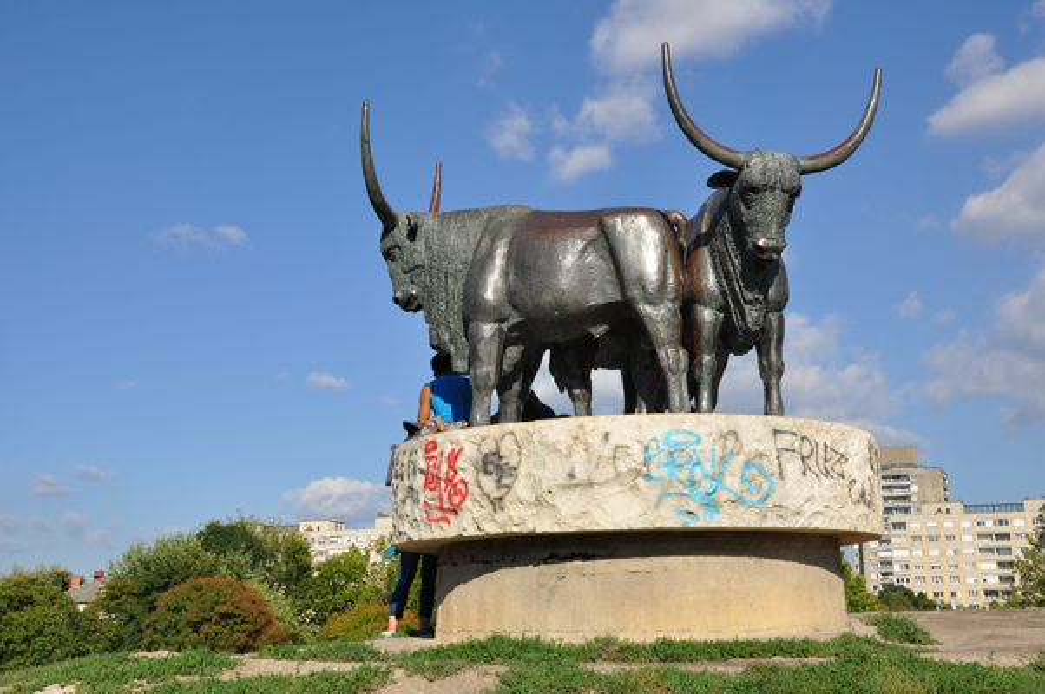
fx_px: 1261
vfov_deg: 30.8
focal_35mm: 44
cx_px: 522
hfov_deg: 45.0
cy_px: 347
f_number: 10
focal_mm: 29
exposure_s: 1/400
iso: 200
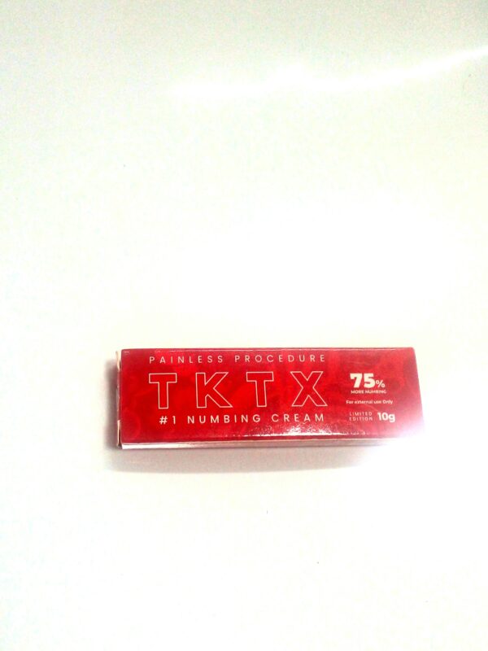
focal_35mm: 27
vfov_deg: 65.3
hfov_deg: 51.4
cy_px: 326
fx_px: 508
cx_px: 244
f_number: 1.9
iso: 100
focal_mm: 3.6
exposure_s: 1/50
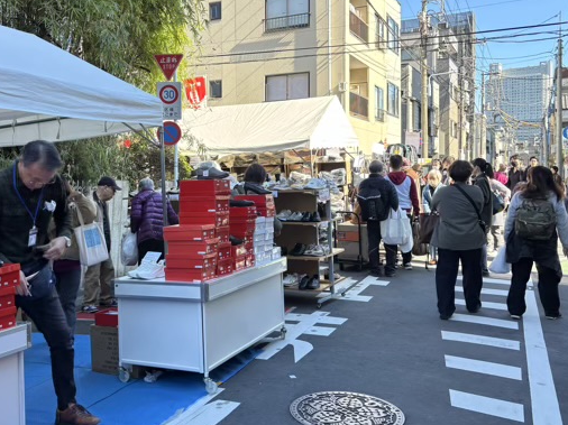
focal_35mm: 36
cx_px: 202
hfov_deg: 50.7
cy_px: 188
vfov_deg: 39.6
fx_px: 590
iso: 50
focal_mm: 5.96
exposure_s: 1/456
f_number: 1.6
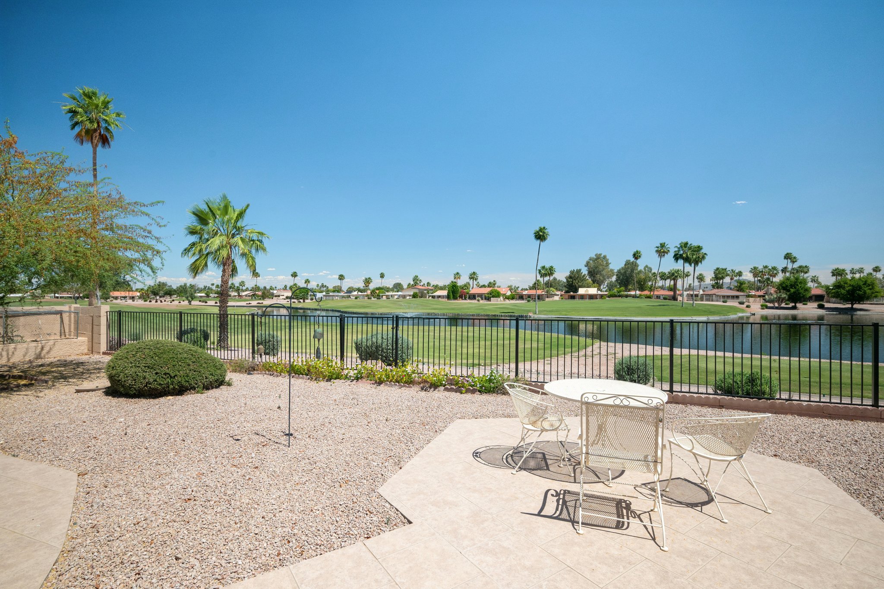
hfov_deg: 95.0
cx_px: 442
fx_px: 405
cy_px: 294
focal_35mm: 16
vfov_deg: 72.0
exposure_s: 1/500
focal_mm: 16.5
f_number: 8
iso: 320
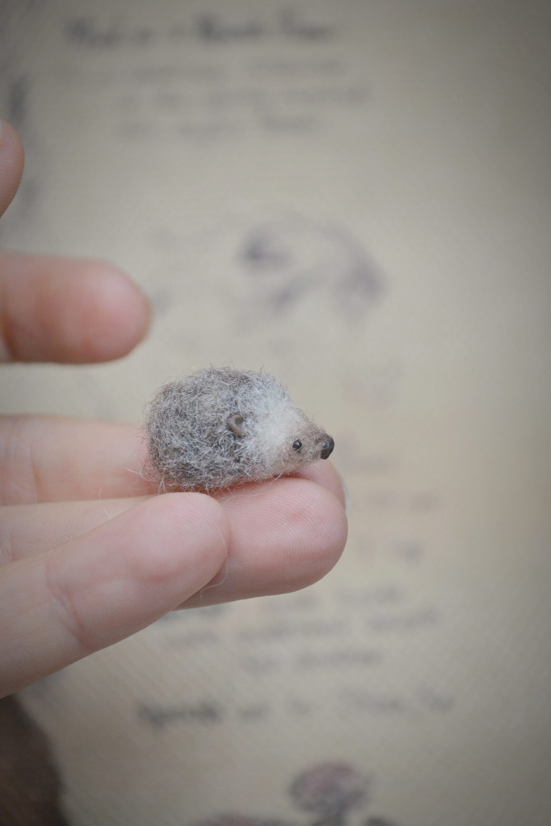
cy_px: 413
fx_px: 1894
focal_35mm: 82
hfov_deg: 16.6
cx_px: 276
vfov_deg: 24.6
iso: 800
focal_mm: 55
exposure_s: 1/200
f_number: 6.3
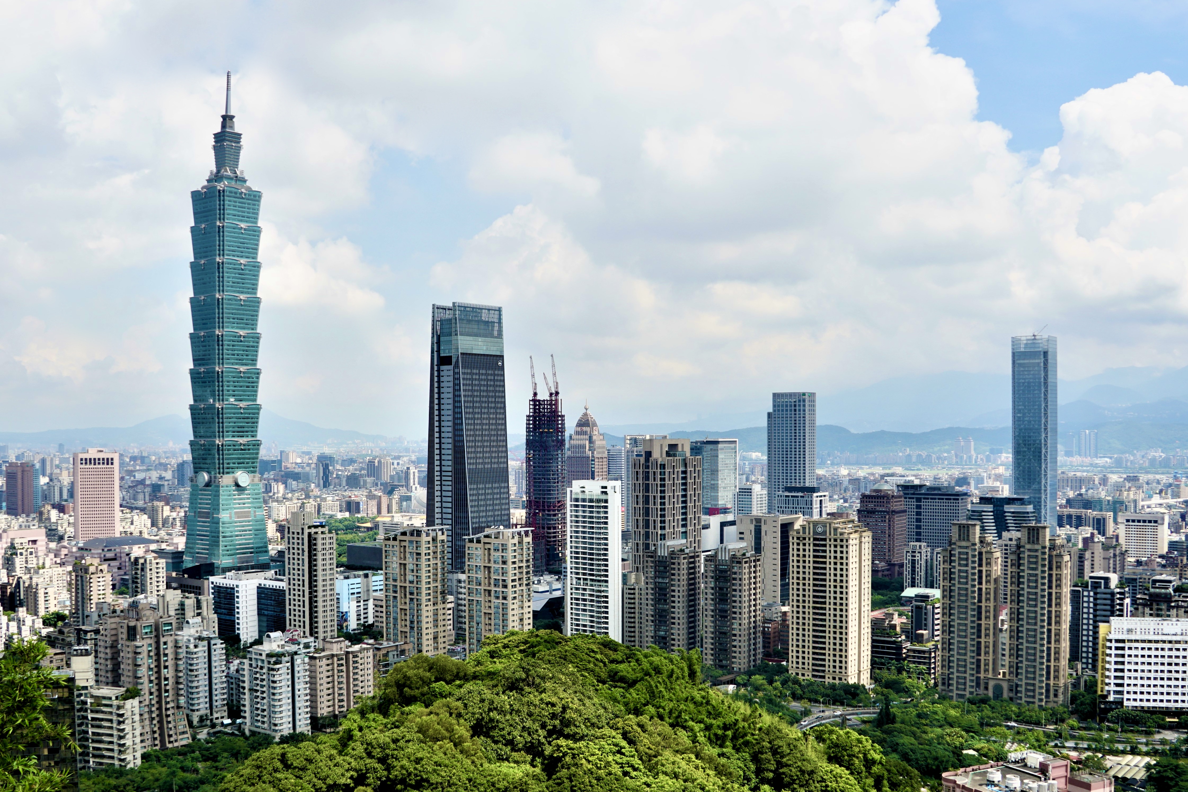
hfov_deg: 67.4
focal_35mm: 27
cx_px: 594
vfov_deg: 47.9
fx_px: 891
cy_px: 396
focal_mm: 18
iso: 100
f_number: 10
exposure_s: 1/160
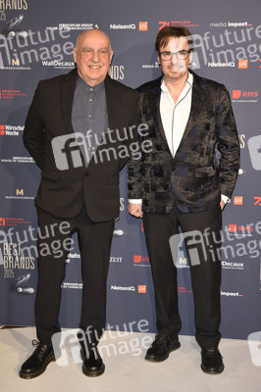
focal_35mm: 58
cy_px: 196
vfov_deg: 34.5
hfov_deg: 23.3
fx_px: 632
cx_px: 130
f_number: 7.1
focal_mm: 58
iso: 1250
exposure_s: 1/250
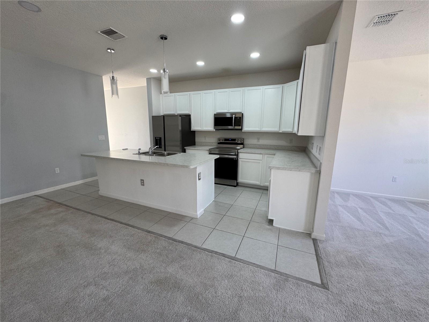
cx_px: 214
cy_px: 161
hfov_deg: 102.1
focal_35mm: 14
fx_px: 174
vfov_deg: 85.7
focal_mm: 2.22
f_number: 2.2
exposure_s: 1/120
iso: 125
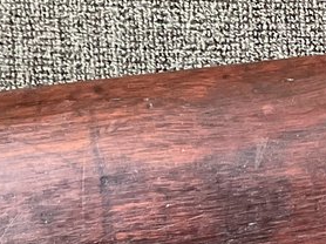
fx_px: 1487
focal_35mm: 158
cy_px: 238
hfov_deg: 11.3
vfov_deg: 9.3
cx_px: 648
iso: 250
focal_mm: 3
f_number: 1.8
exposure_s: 1/40
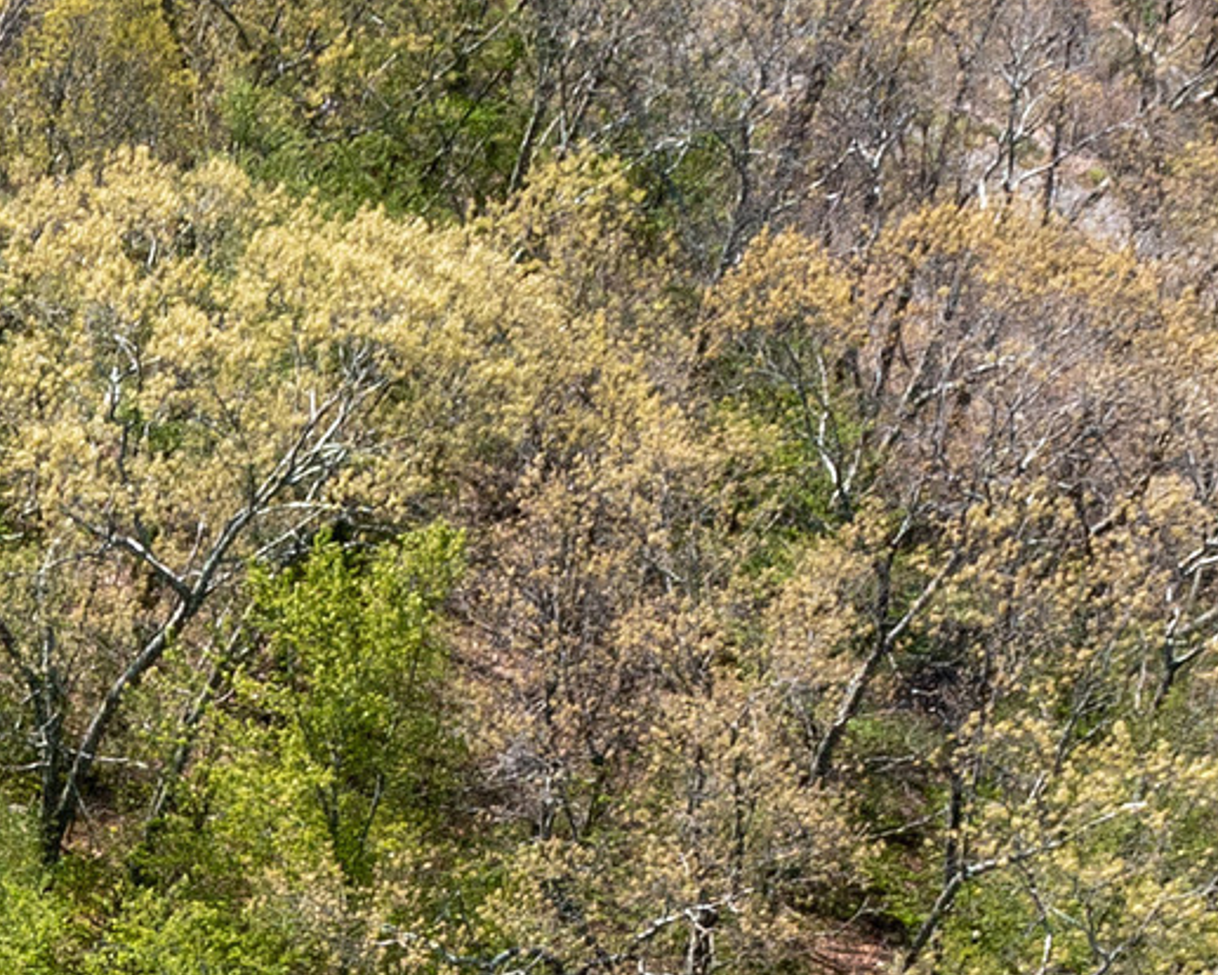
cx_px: -1218
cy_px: 2264
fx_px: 5626
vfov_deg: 9.0
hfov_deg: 11.2
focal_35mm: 156
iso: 100
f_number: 9
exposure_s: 1/120
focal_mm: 10.26
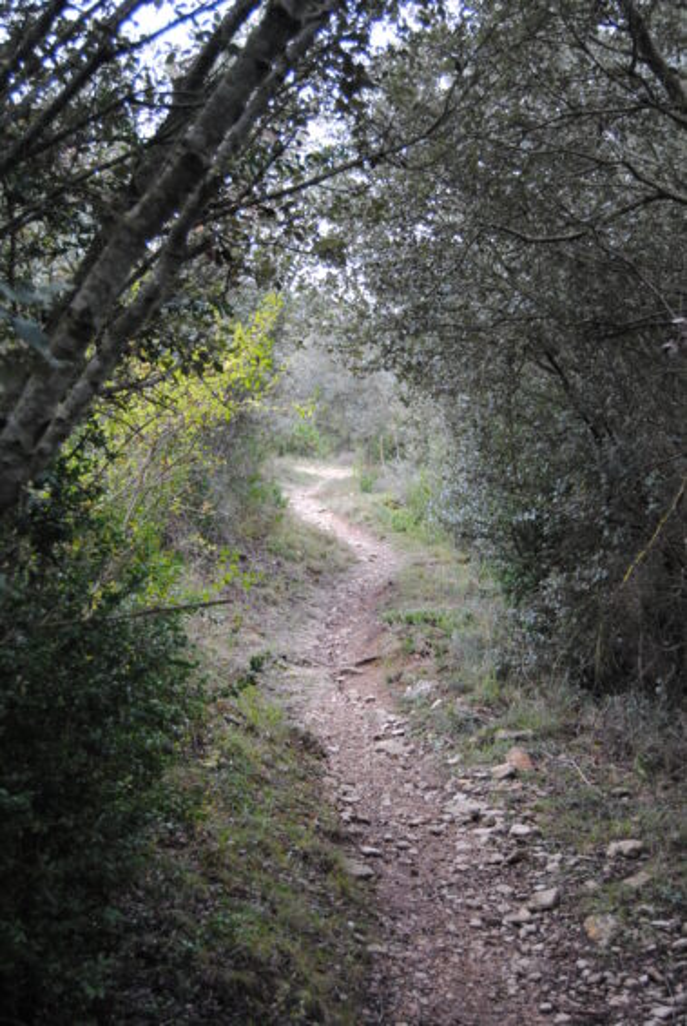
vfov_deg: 41.1
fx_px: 1370
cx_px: 344
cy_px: 513
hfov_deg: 28.2
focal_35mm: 48
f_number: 4.5
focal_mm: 32
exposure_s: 1/80
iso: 400
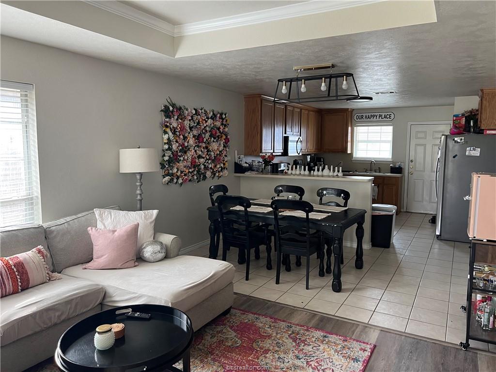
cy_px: 186
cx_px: 248
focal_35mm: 26
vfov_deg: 53.1
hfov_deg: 67.3
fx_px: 373
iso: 125
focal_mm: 5.7
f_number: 1.5
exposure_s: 1/83
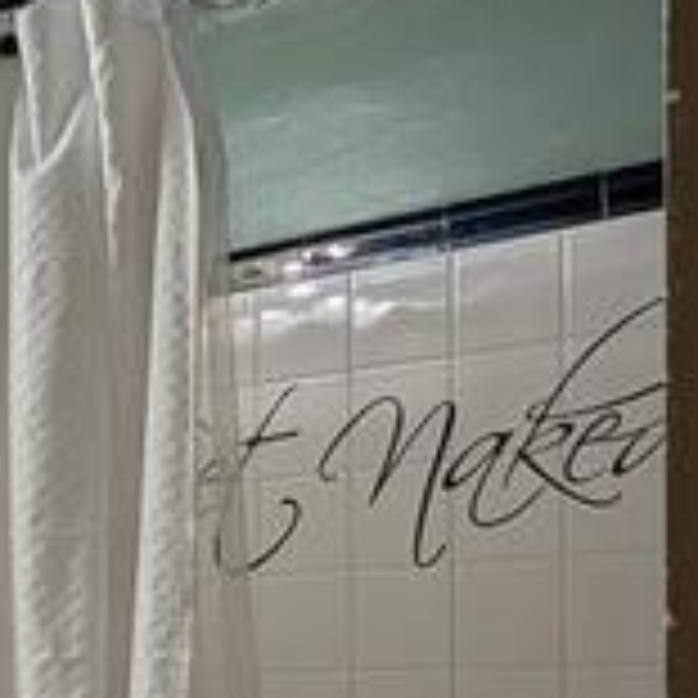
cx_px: -502
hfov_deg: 18.8
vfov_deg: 22.2
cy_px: 748
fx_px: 1688
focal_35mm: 74
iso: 60
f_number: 1.7
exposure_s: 1/60
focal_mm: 2.02
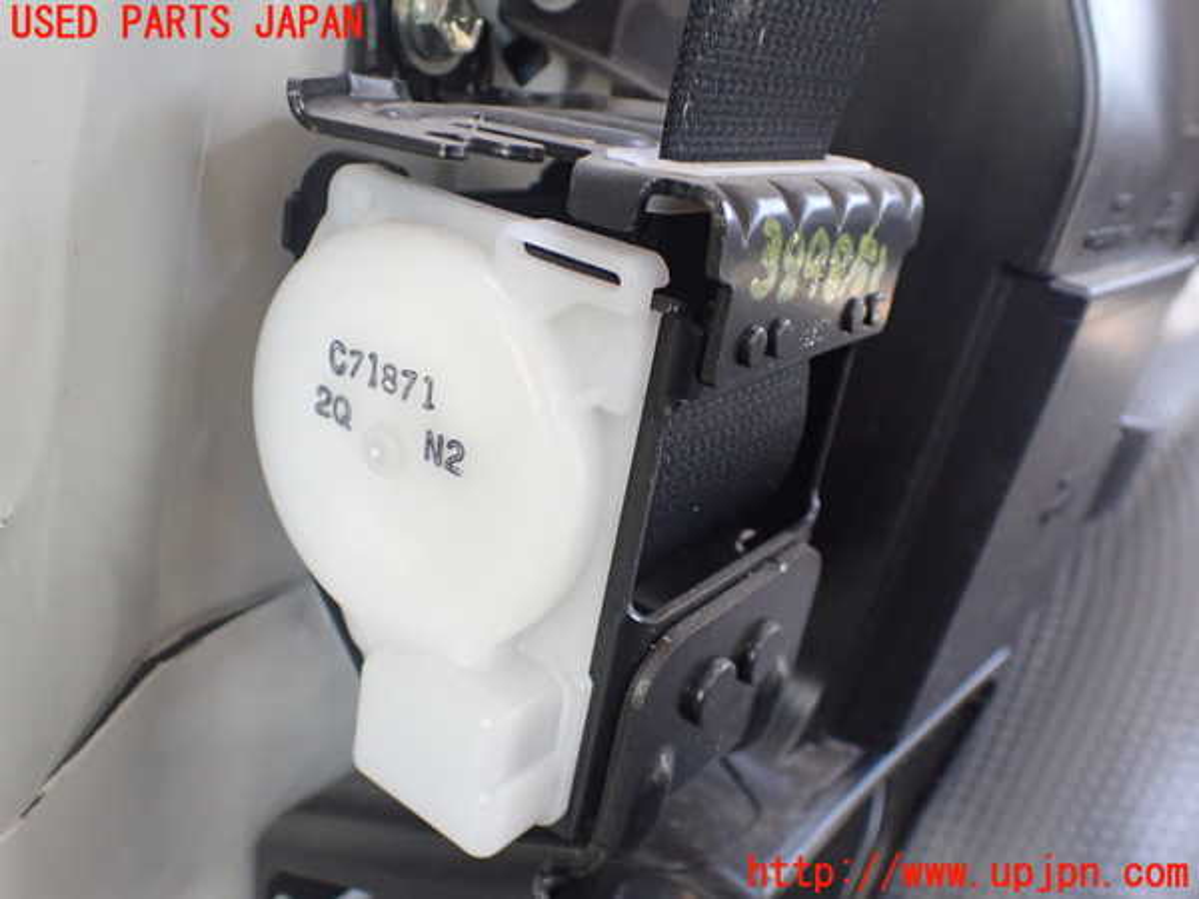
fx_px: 1039
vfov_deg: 46.8
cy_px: 450
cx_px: 600
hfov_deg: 60.0
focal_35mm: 30
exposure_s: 1/125
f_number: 2.3
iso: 500
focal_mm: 5.4
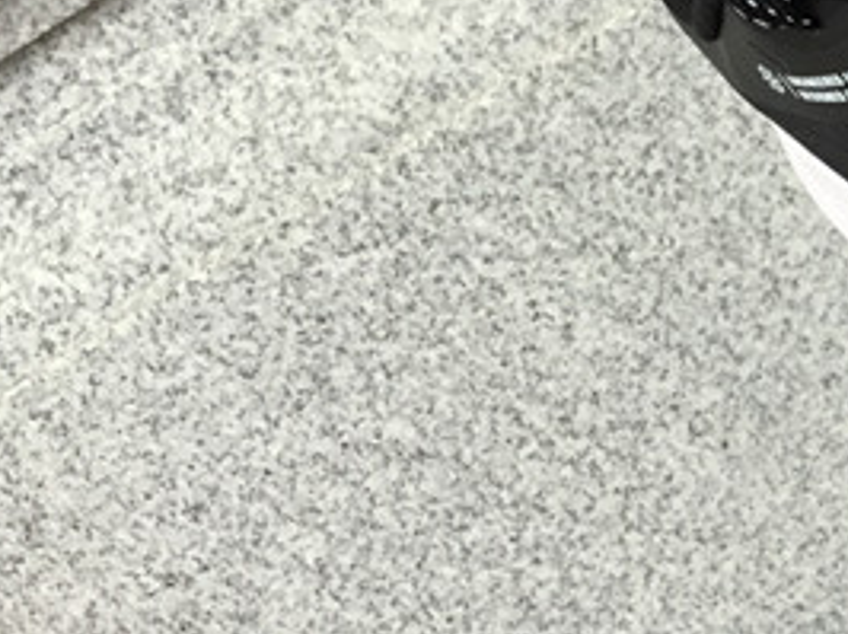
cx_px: 1412
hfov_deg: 16.4
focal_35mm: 105
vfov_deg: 14.1
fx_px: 2570
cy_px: 260
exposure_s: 1/100
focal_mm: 3.3
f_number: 2.4
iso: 40
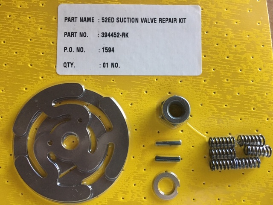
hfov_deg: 61.7
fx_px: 229
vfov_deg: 48.2
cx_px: 136
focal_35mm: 29
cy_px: 102
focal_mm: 4.15
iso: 200
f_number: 2.2
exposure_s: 1/20
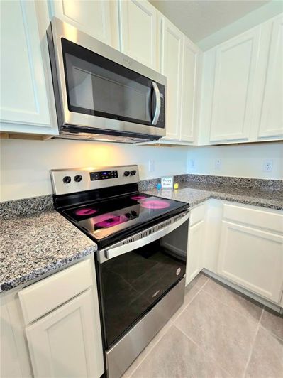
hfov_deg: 89.9
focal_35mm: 13
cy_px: 189
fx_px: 142
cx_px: 142
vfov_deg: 106.2
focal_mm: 2.2
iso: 160
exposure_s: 1/60.2
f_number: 2.2
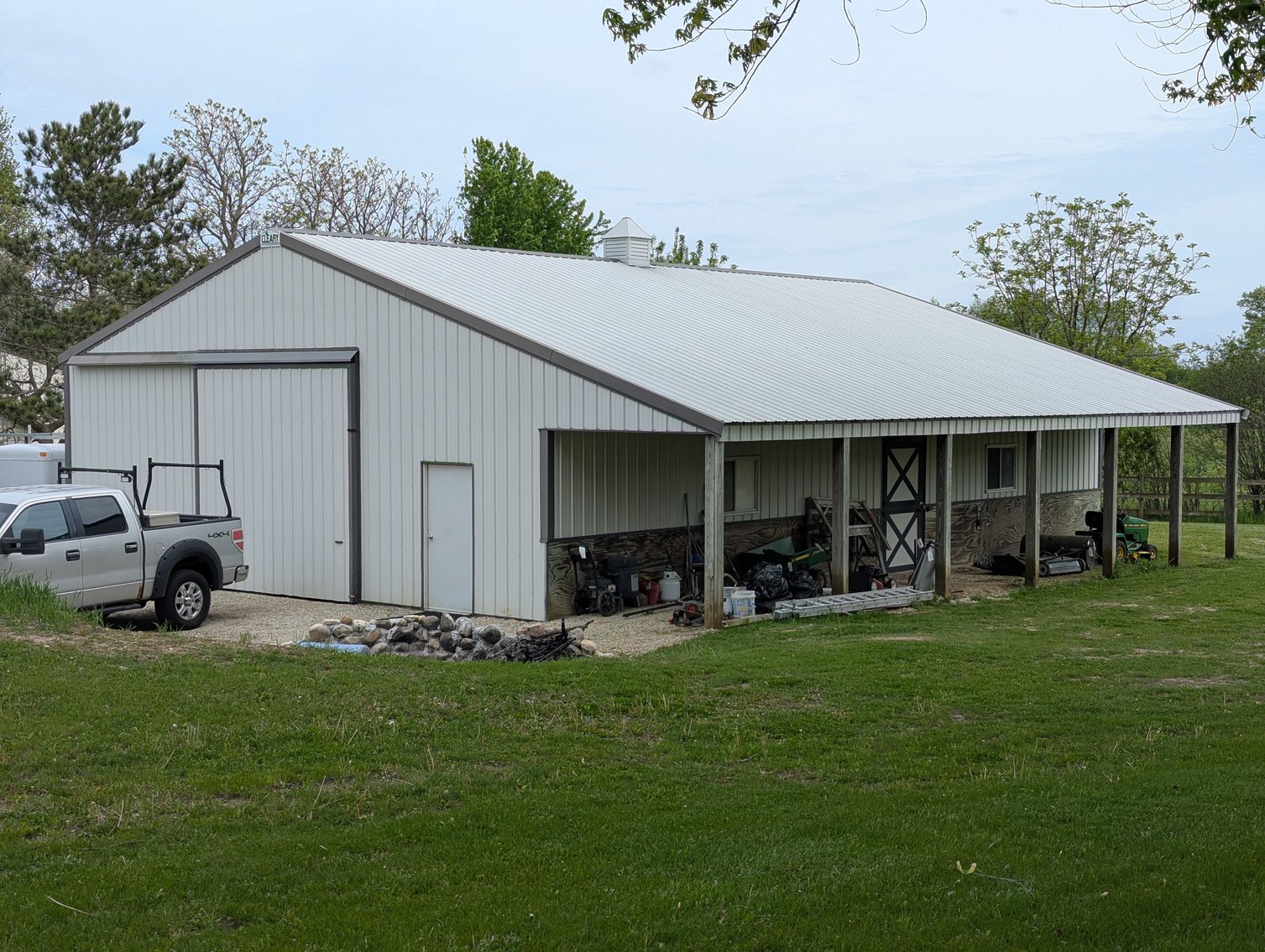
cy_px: 476
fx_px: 1757
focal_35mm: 48
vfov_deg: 30.3
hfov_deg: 39.6
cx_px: 632
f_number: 1.85
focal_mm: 6.81
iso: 48
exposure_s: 1/1689
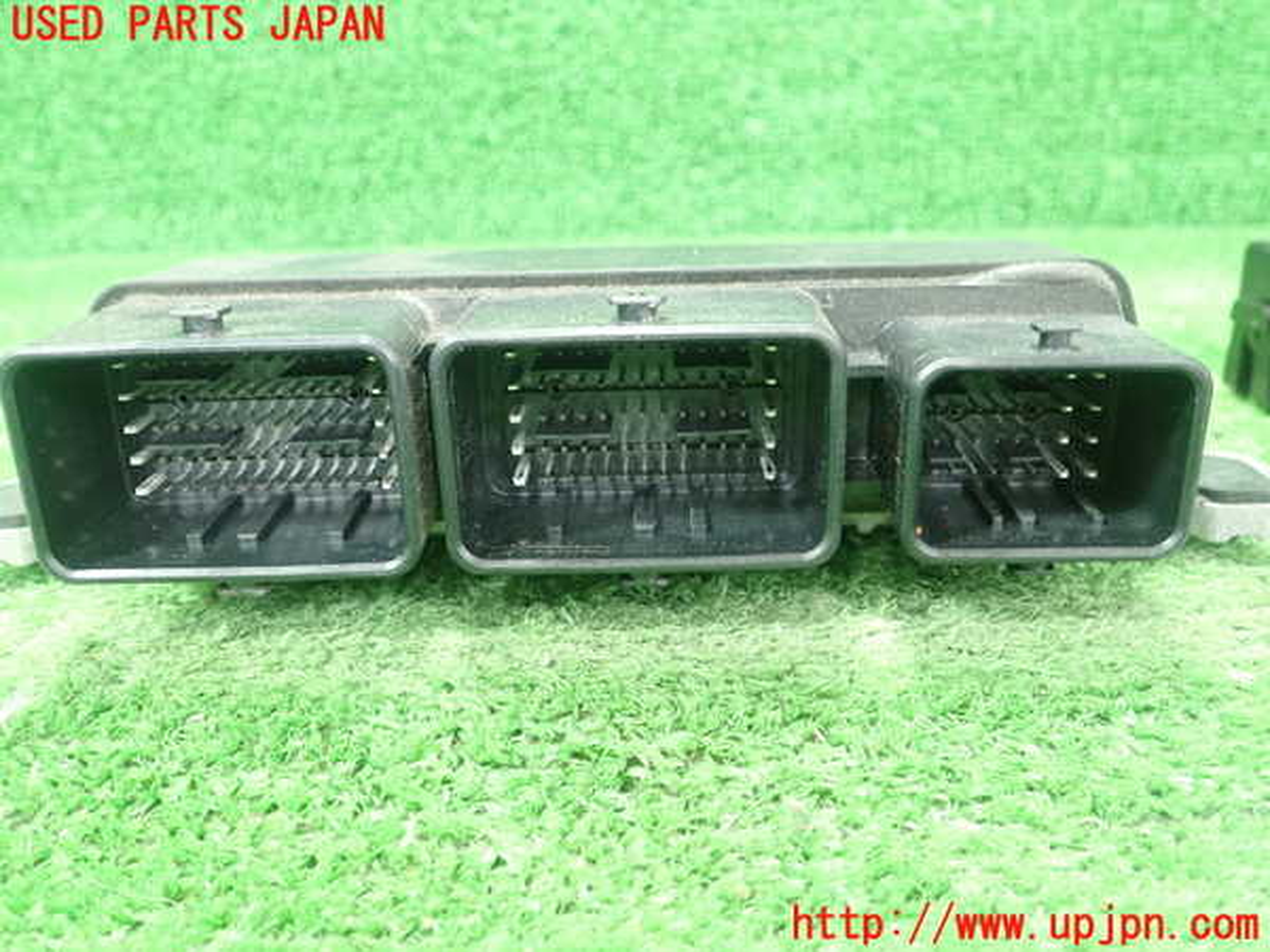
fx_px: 1101
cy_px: 476
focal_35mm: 30
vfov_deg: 46.8
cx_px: 635
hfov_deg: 60.0
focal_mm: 5.5
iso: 800
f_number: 2.3
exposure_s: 1/50
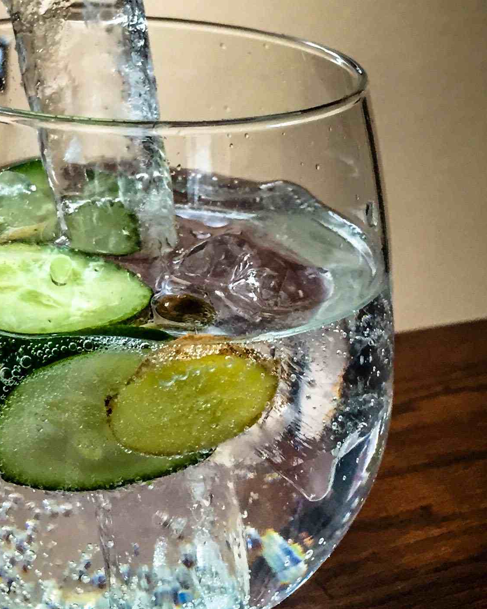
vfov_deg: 28.4
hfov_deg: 22.8
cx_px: 82
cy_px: 181
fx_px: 1189
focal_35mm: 66
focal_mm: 4.15
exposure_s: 1/30
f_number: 2.2
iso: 80
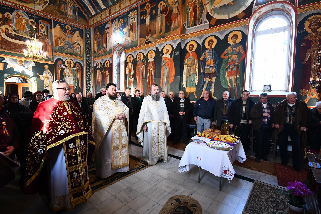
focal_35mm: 17
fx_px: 152
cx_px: 160
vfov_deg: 70.4
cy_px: 107
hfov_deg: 93.3
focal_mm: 11.5
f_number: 4.8
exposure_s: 1/30
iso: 1600
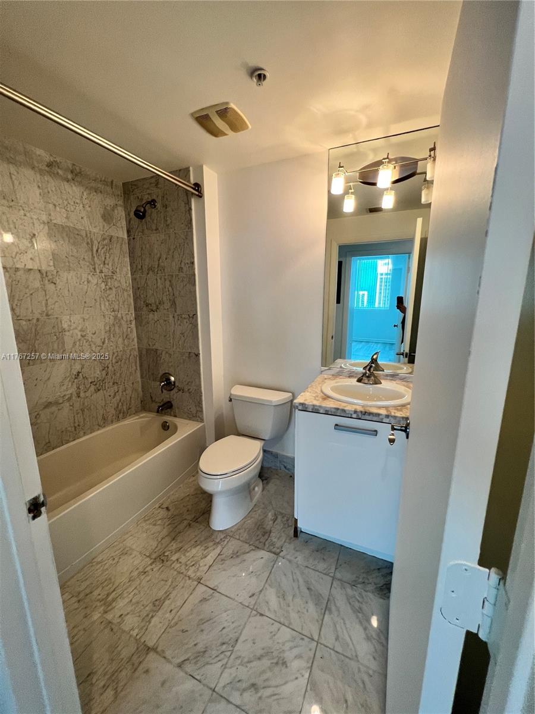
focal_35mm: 13
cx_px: 268
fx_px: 268
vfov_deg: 106.2
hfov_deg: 89.9
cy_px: 357
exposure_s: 1/120
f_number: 1.8
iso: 200
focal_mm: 1.57
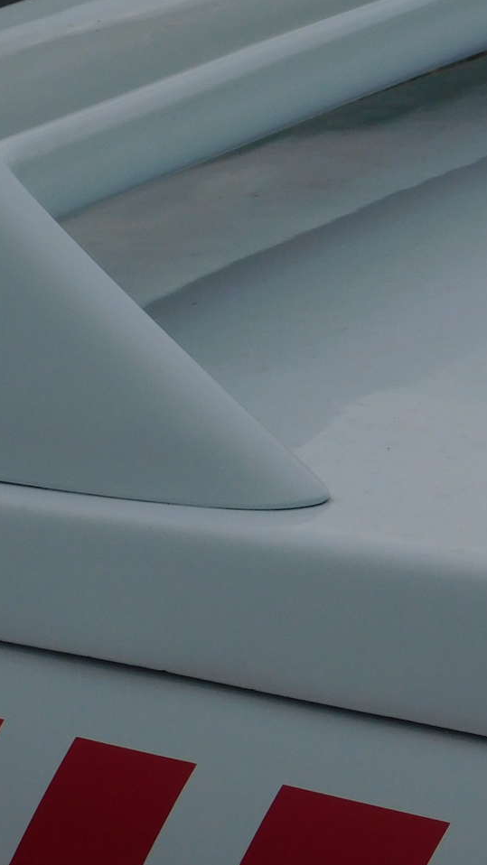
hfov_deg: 5.9
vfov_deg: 10.4
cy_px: 241
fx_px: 4751
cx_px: 407
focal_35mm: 207
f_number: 9
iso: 125
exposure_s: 1/800
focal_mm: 16.1
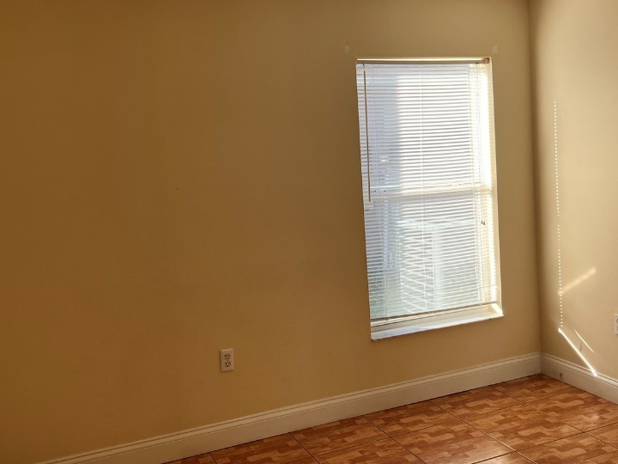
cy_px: 182
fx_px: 661
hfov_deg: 50.1
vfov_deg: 38.5
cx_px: 318
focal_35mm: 37
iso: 40
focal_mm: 5.1
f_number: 1.6
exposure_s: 1/248
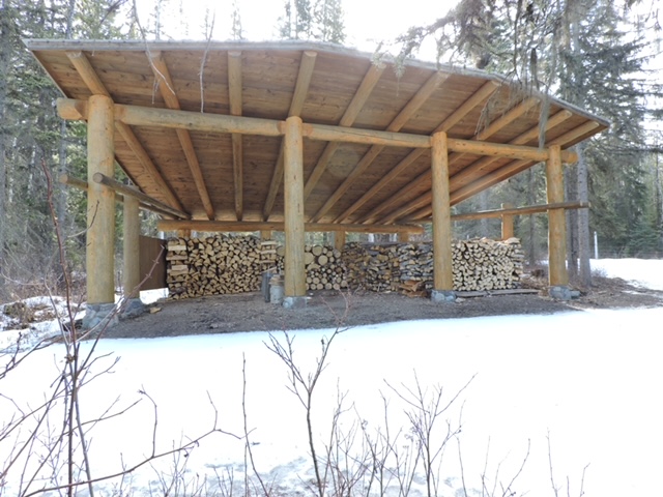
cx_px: 332
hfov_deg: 71.6
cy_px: 248
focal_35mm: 24
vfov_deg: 56.8
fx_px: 460
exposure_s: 1/80
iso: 100
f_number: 3
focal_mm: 4.3
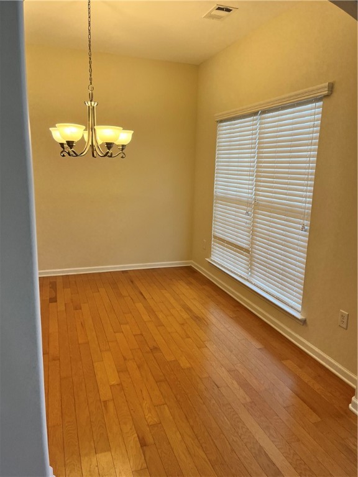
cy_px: 238
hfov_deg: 53.1
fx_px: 359
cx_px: 179
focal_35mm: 26
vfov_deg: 67.3
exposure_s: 1/120
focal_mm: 5.1
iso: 100
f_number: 1.6
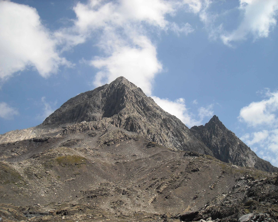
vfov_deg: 40.1
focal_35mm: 37
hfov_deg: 49.1
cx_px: 137
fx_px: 304
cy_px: 113
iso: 64
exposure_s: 1/369
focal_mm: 5.7
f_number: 5.6
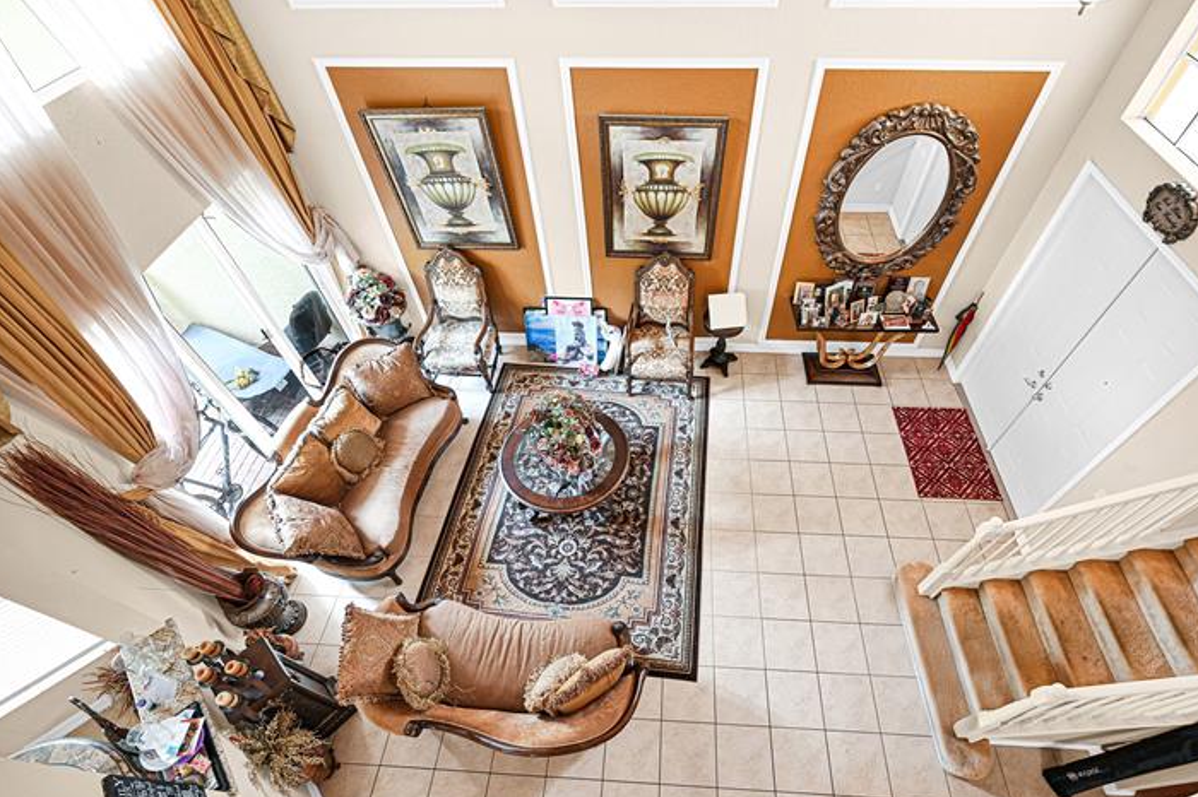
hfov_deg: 96.6
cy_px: 425
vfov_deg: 73.6
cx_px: 640
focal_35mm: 16
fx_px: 532
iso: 320
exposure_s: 1/15
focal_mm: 14
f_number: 4
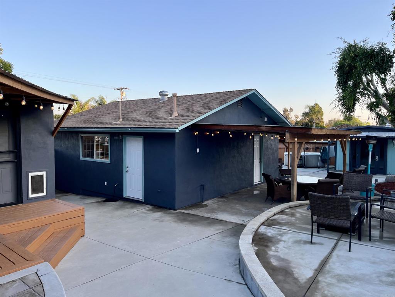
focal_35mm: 26
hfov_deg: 67.3
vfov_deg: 53.1
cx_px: 198
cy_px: 148
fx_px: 297
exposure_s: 1/684
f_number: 1.6
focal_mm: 5.1
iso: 50
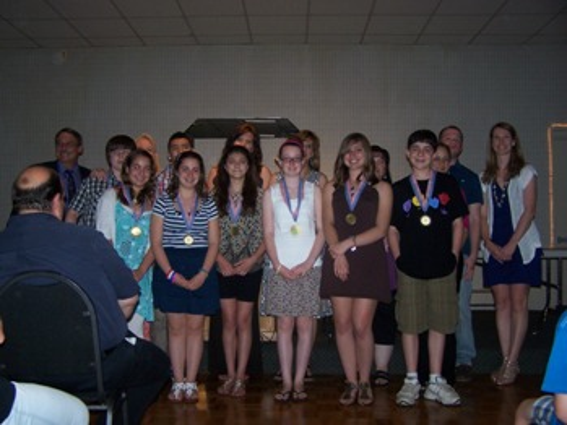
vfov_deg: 37.7
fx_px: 623
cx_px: 284
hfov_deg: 49.0
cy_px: 212
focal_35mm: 38
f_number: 2.8
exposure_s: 1/60
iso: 140
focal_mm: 6.3
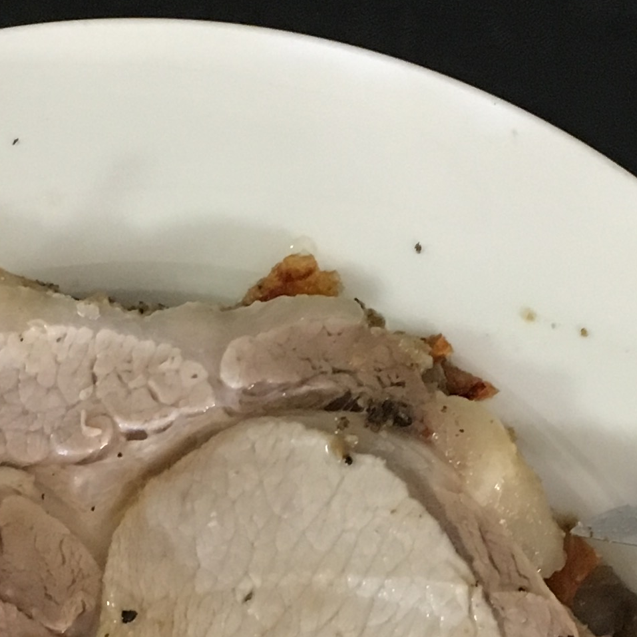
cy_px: 632
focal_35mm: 108
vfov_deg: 15.8
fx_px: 2248
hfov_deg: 16.1
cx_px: 220
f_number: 2.2
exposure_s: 1/20
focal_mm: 4.15
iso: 200
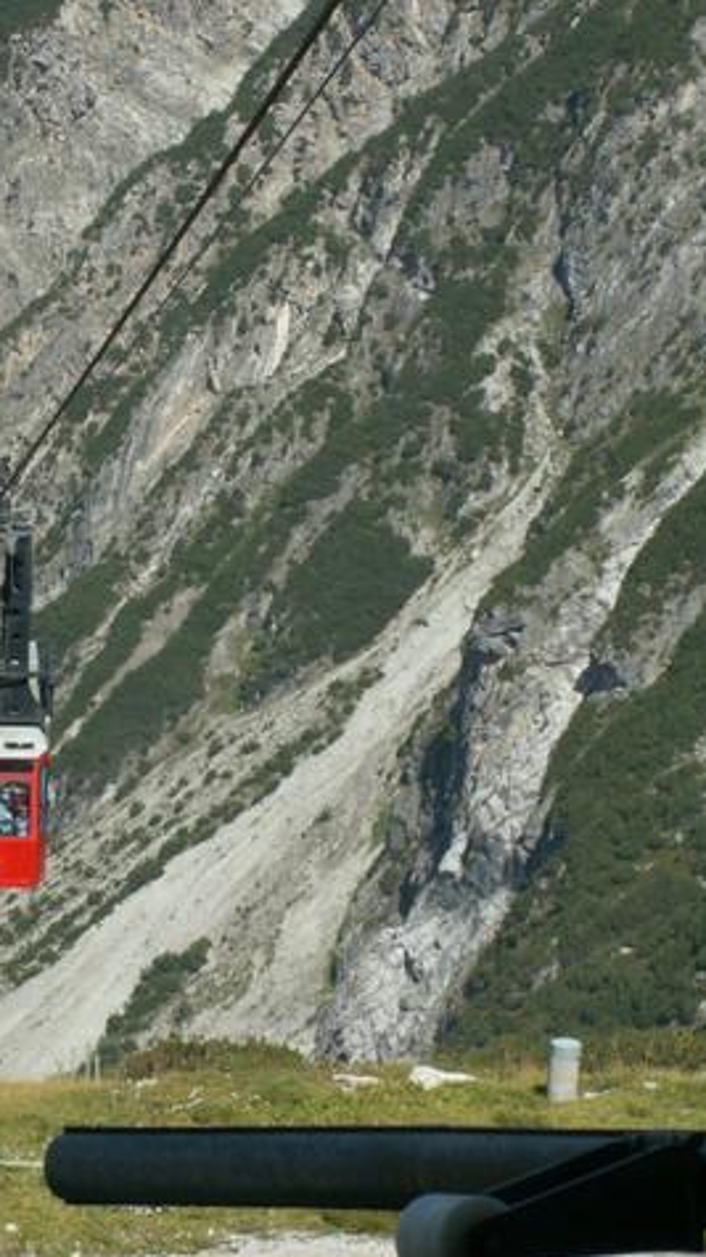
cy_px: 627
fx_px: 5128
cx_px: 61
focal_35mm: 154
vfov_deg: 14.0
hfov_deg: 7.9
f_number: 7.1
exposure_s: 1/200
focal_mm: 17.2
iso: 50
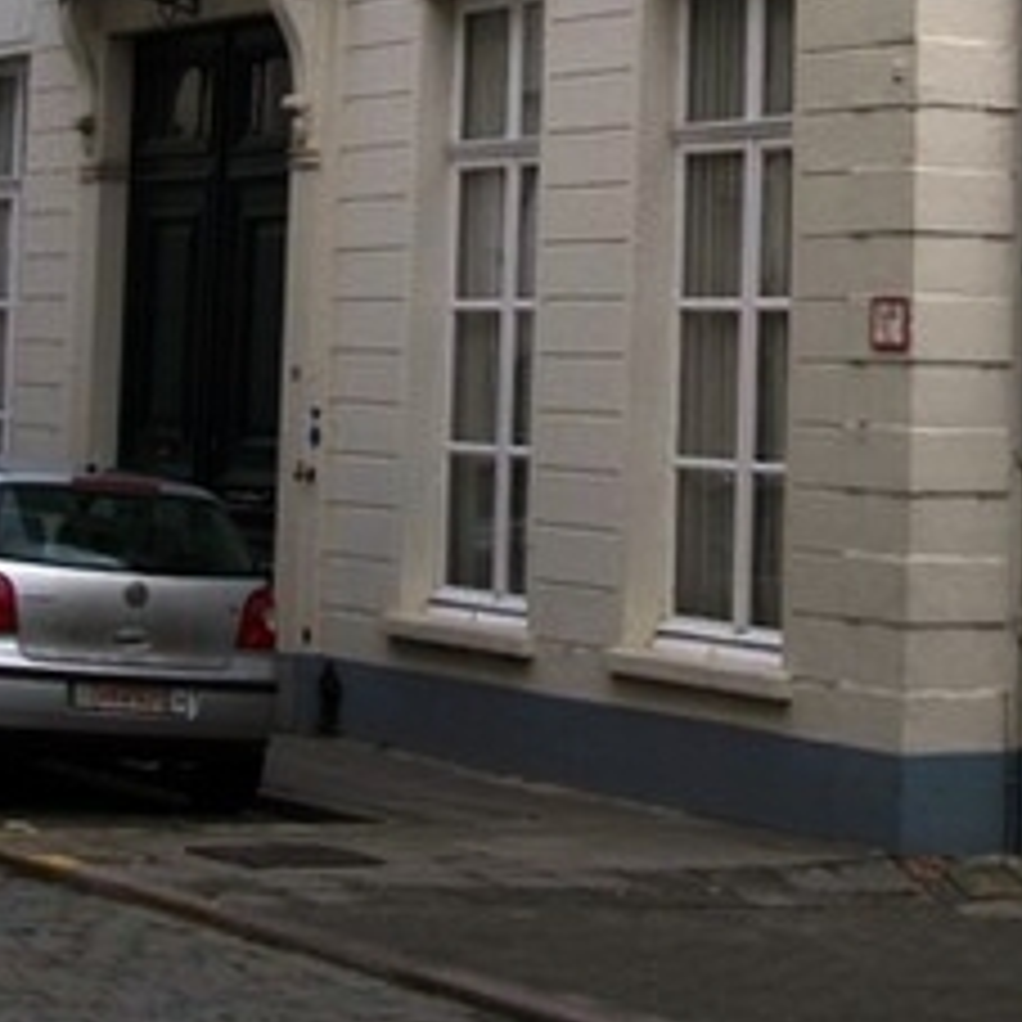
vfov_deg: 14.3
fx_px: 3908
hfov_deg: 14.9
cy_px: -293
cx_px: 590
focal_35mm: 117
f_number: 3.6
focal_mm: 8.8
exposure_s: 1/400
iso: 80
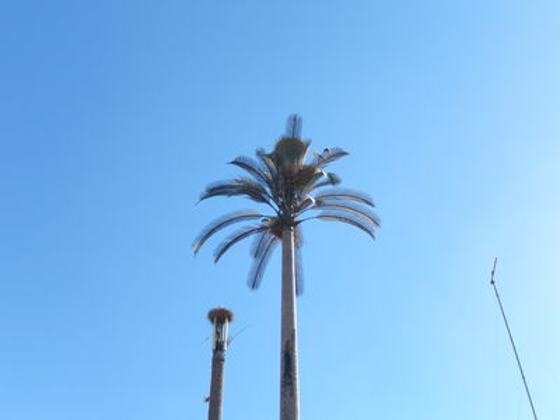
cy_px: 210
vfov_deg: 35.1
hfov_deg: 45.8
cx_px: 280
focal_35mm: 41
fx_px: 663
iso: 125
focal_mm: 7.3
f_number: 4.2
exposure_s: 1/640
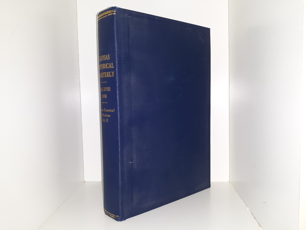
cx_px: 153
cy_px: 115
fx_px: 248
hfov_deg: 63.4
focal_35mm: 28
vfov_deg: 49.7
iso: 64
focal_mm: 3.7
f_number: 1.7
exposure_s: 1/100
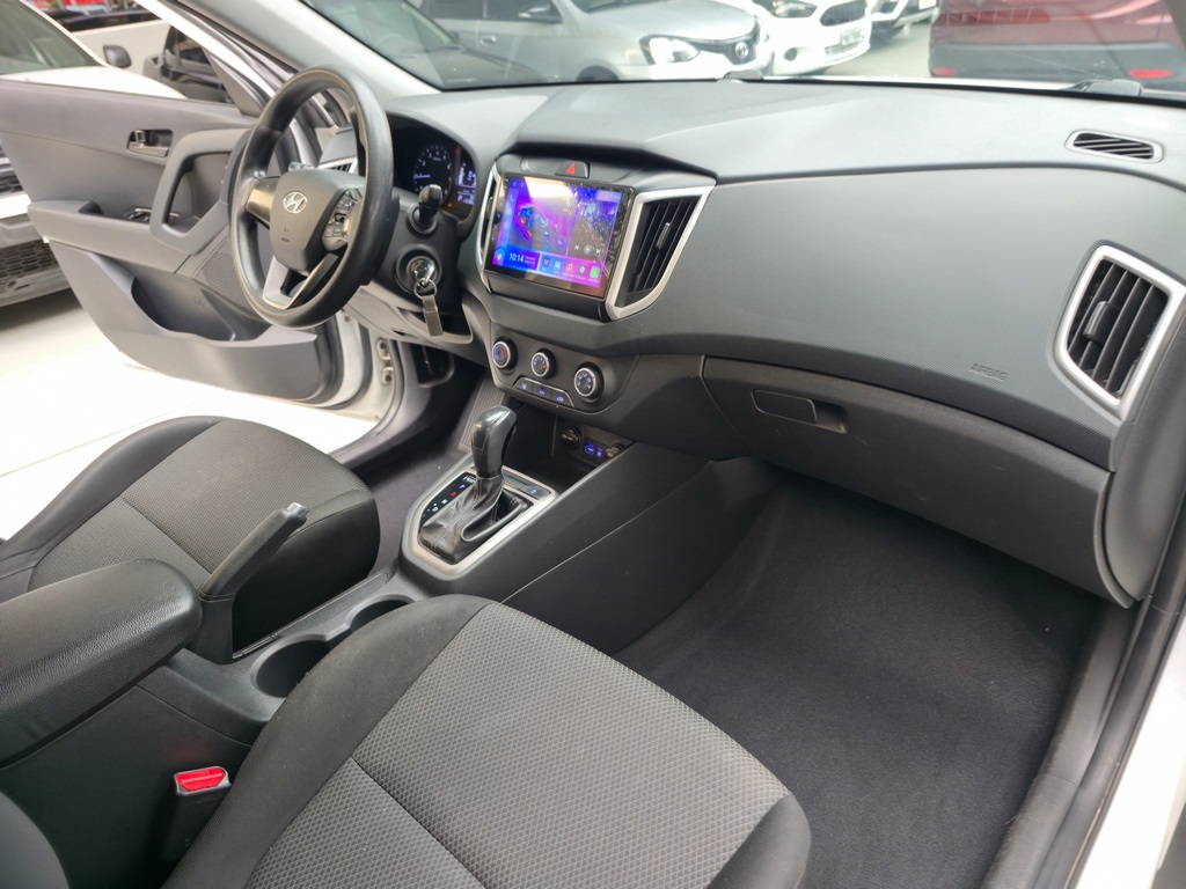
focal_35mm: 23
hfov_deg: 73.9
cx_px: 593
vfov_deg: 58.9
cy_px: 444
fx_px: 788
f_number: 1.7
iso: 125
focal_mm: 6.3
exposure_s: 1/60
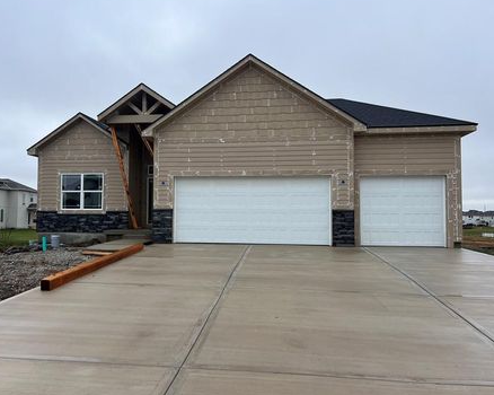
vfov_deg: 49.9
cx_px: 221
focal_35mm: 29
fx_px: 424
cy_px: 195
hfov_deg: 60.3
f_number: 1.5
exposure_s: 1/1468
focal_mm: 5.7
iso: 50
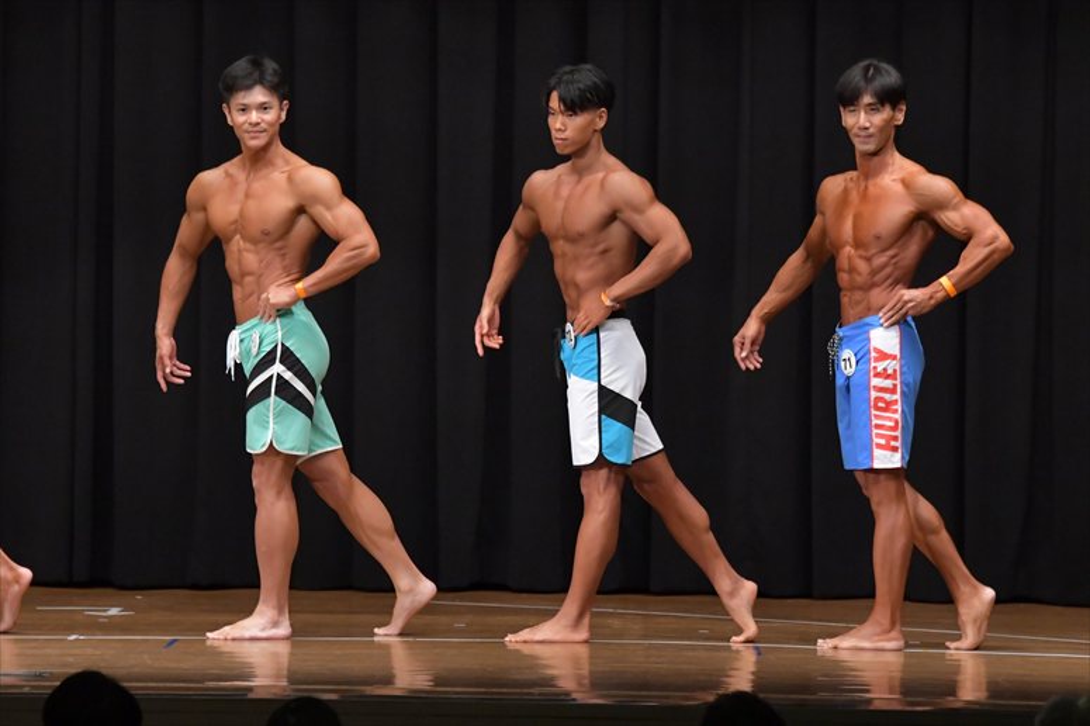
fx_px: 6567
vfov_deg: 6.3
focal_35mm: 217
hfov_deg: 9.5
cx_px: 545
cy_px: 363
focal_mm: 145
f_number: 5.6
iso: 6400
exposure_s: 1/400
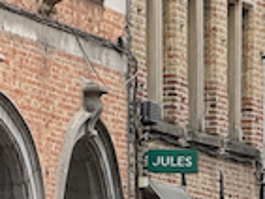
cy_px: 449
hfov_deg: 3.6
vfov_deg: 2.7
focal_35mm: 545
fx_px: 4176
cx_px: 466
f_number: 2.8
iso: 50
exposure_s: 1/208
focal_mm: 15.66
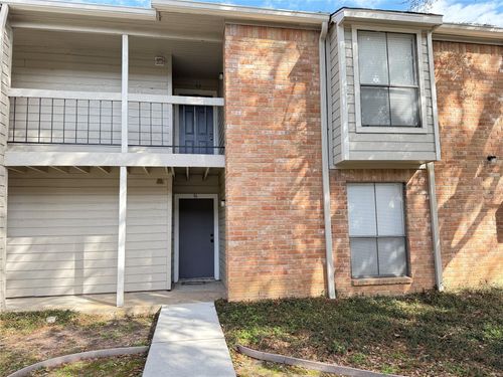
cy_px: 188
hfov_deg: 71.6
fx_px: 349
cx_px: 252
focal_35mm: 24
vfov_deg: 56.8
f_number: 1.78
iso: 80
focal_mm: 6.76
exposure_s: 1/438
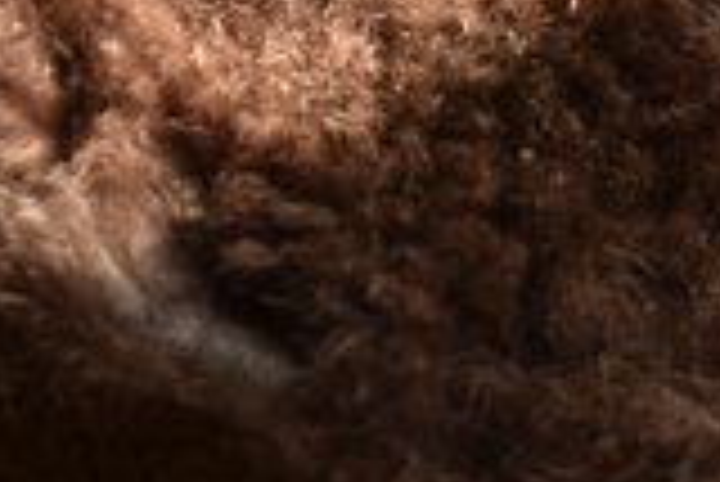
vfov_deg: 4.5
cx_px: -454
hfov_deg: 6.7
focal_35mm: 304
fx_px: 6085
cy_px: -327
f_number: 1.8
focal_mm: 50
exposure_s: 1/2000
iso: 200
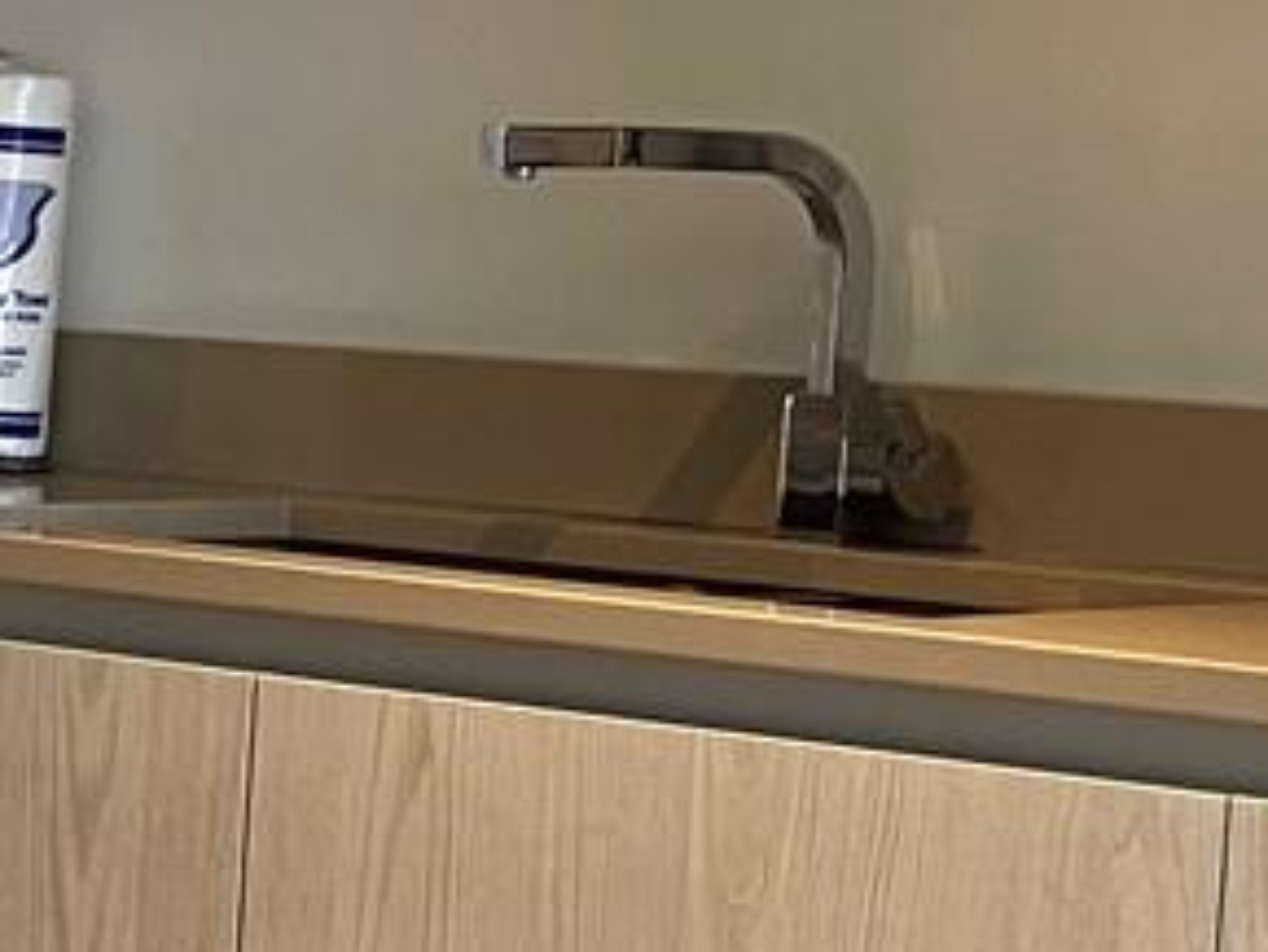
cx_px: -711
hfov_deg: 12.9
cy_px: 728
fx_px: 5277
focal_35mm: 144
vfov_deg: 10.3
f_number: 1.5
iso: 100
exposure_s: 1/60
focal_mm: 5.7
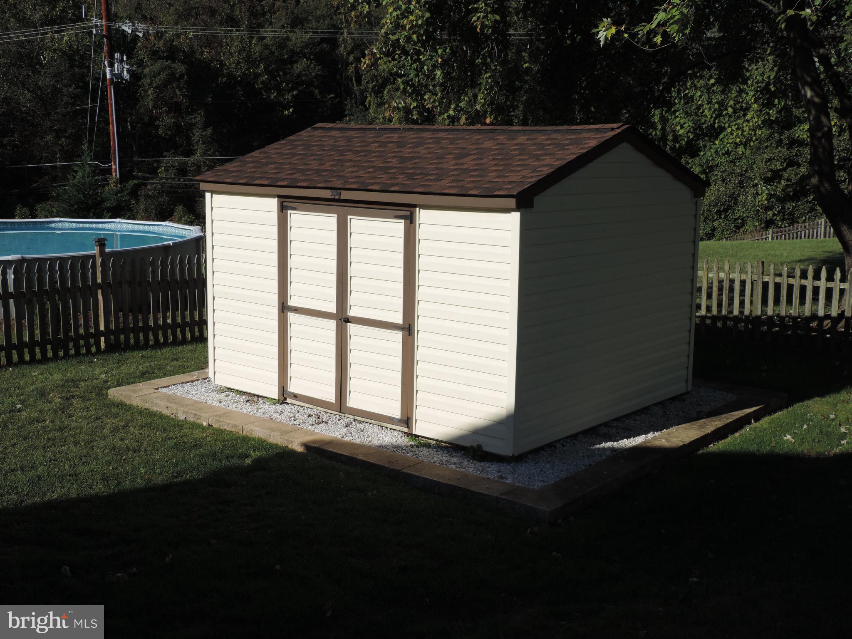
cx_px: 426
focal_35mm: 43
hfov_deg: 43.9
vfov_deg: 33.6
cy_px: 320
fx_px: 1058
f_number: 3.4
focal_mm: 7.6
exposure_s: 1/1250
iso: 80
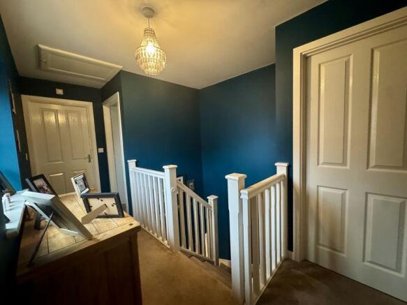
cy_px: 152
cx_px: 204
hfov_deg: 102.1
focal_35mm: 14
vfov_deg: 85.7
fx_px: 165
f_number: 2.2
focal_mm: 2.22
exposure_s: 1/40
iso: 1250
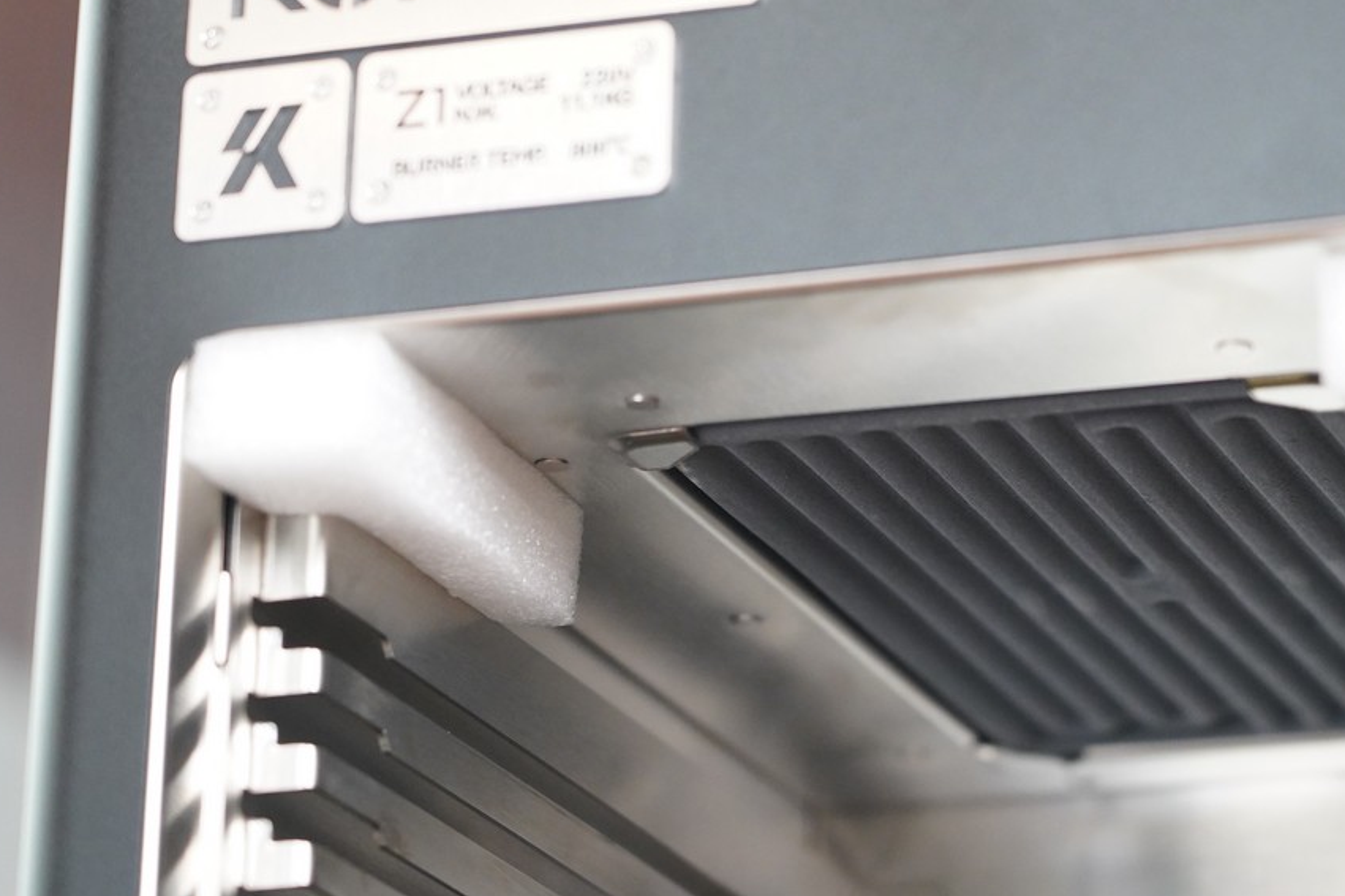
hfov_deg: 13.0
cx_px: 836
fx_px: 5902
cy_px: 295
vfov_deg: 8.7
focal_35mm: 158
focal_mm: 105
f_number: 4
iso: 4000
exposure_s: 1/125
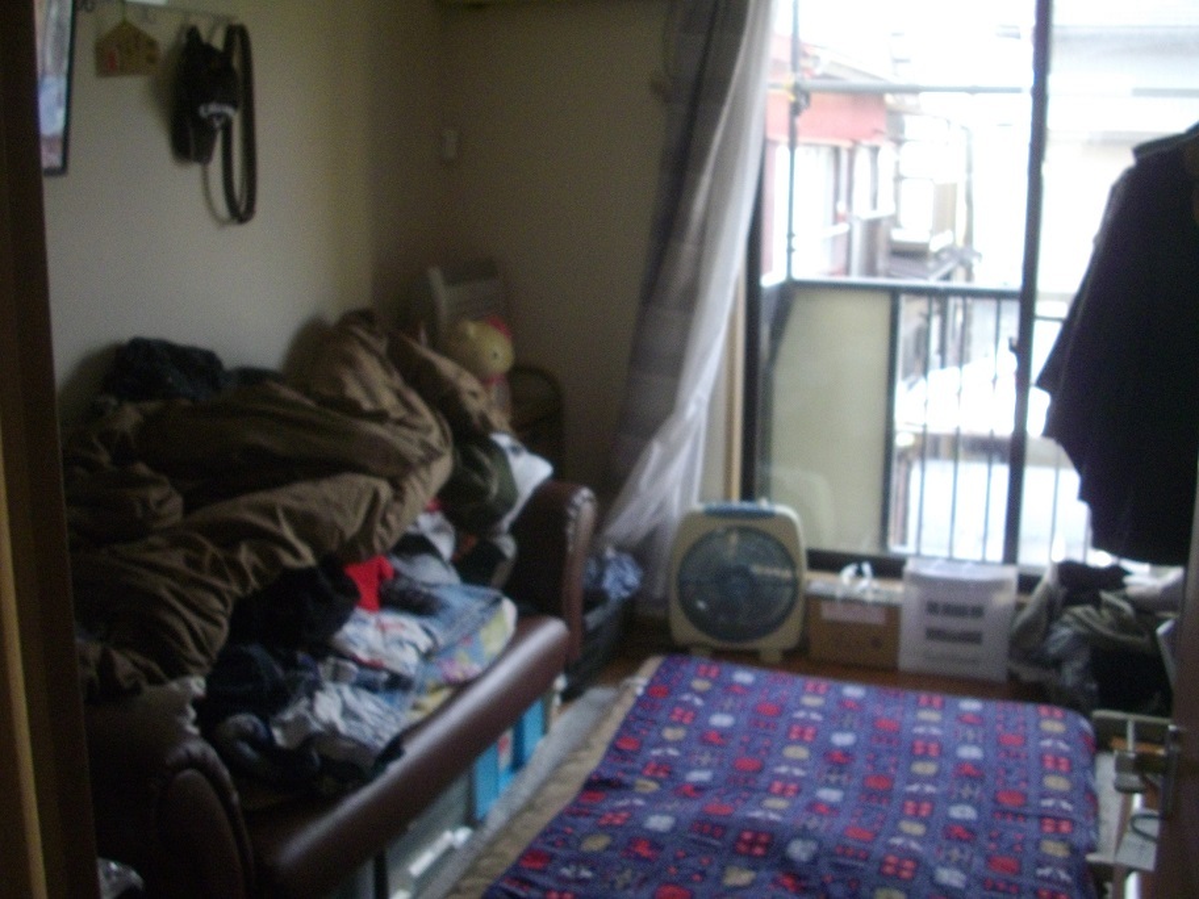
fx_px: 1282
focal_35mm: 37
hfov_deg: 50.1
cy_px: 450
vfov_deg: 38.7
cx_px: 600
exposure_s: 1/50
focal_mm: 6.2
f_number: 2.8
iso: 322
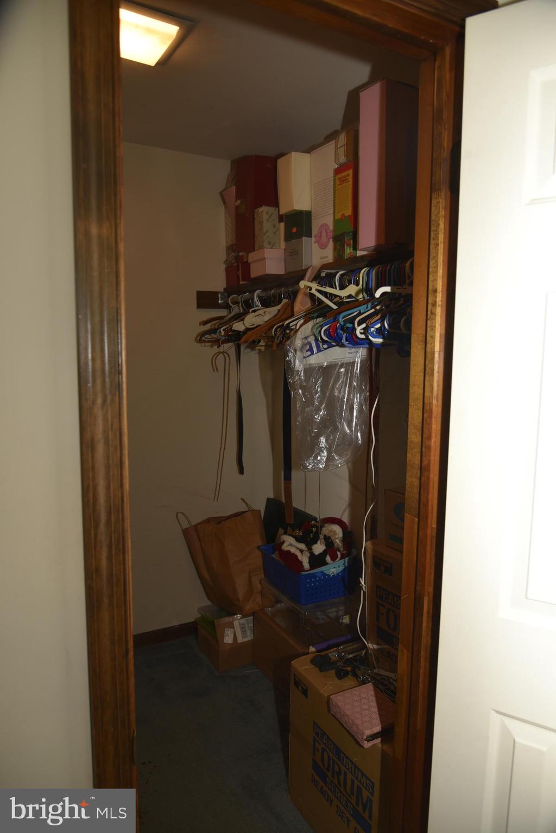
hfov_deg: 53.1
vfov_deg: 73.7
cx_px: 278
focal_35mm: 24
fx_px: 556
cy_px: 416
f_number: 5
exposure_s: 1/60
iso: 200
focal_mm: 24
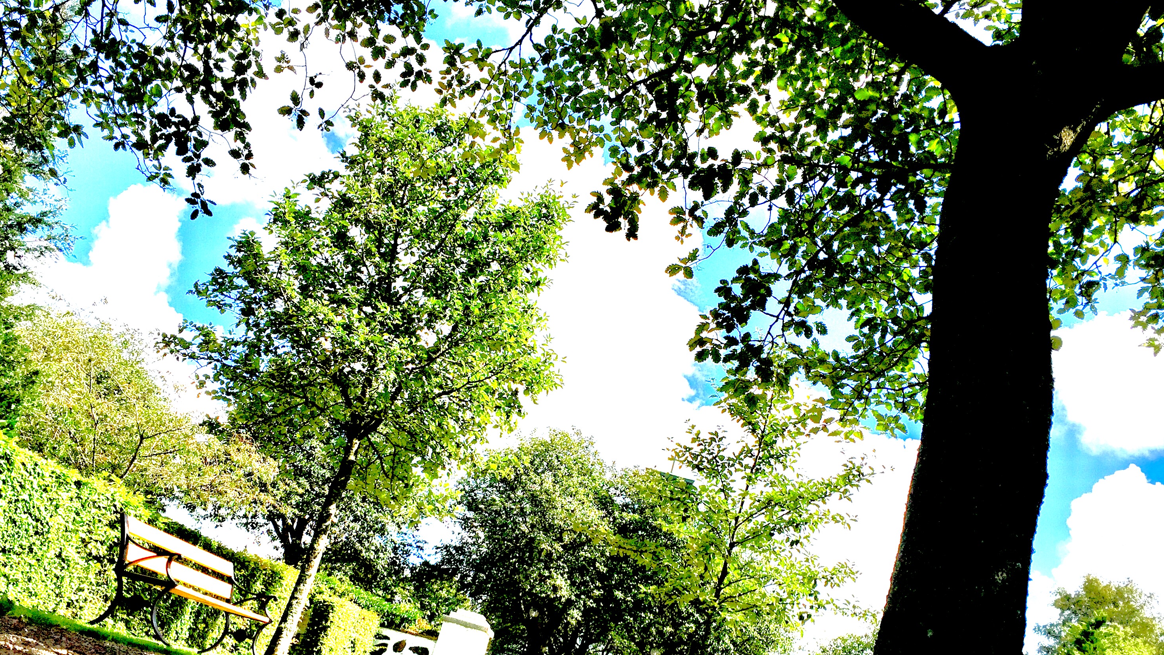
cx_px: 573
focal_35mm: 35
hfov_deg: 56.6
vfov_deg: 33.3
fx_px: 1080
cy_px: 461
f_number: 2.2
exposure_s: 1/2083
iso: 32
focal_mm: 4.15
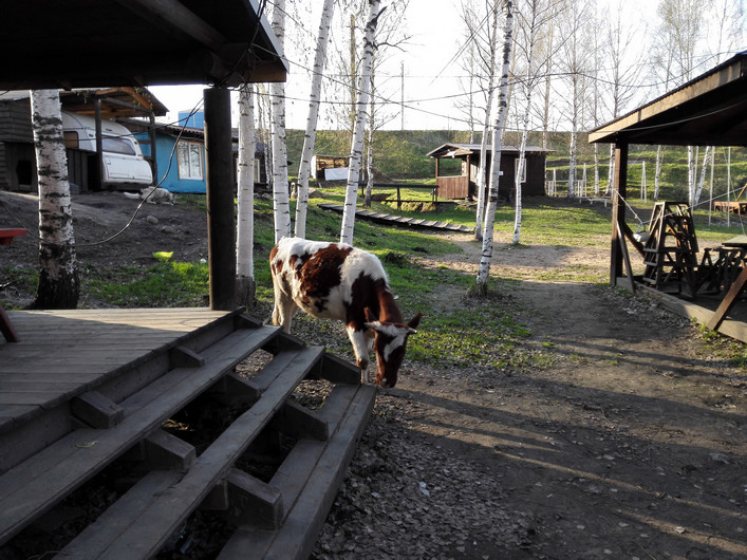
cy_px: 280
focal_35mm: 28
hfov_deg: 63.5
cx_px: 374
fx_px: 604
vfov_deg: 49.7
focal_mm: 3.79
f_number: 2
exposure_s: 1/201
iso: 50
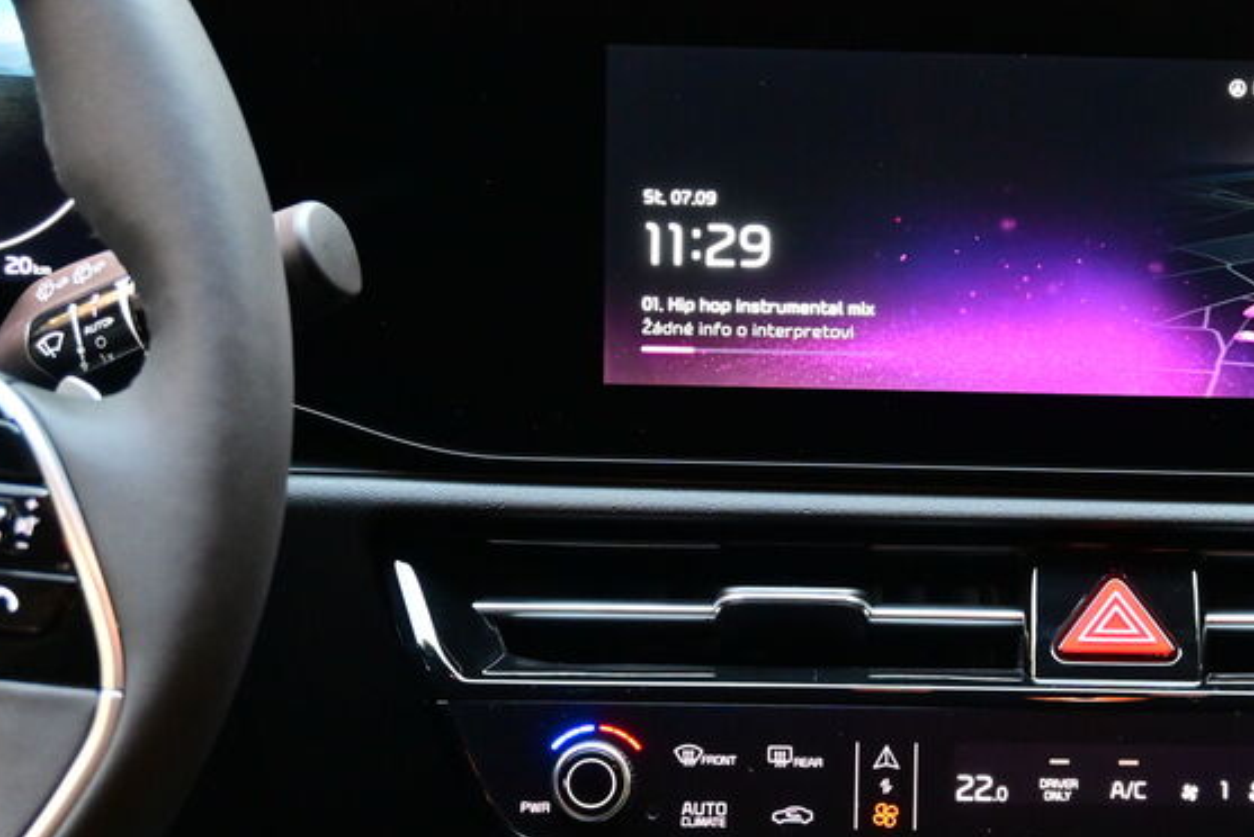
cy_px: 484
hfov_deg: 21.6
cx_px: 1009
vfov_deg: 14.7
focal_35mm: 93
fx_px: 3241
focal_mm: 36
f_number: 5.3
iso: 1400
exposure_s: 1/60
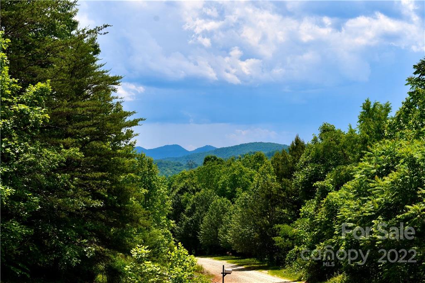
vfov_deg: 17.5
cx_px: 212
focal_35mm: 78
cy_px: 142
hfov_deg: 26.0
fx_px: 920
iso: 100
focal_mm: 52
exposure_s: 1/320
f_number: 9
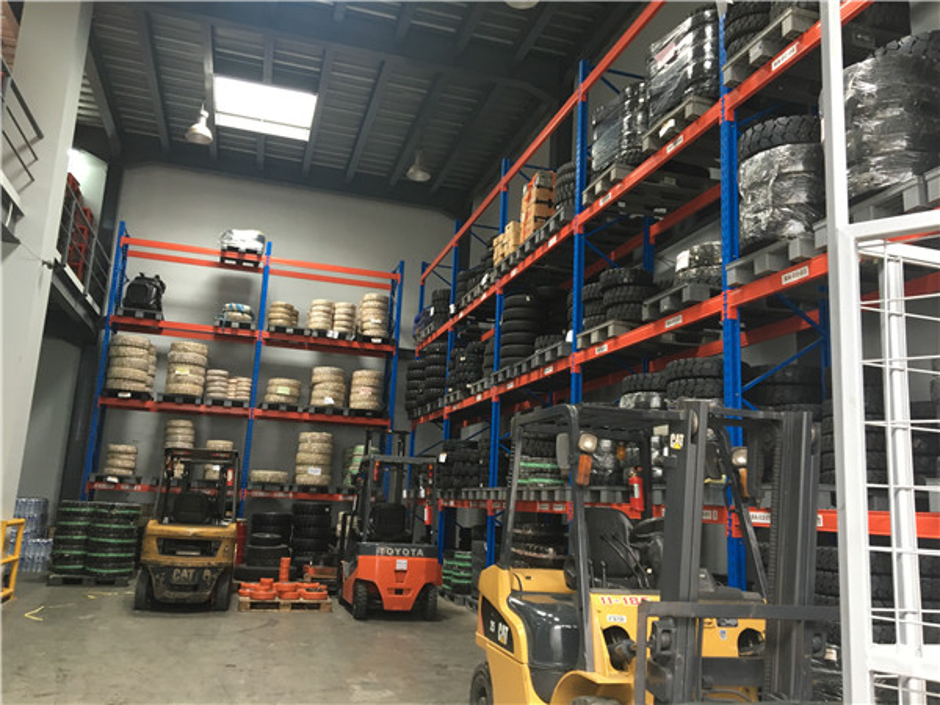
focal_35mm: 29
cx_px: 470
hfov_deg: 61.7
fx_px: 787
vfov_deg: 48.2
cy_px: 352
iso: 100
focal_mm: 4.15
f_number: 2.2
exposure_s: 1/33
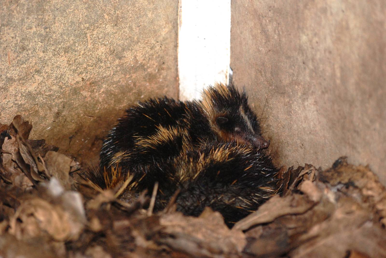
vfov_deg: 7.7
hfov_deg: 11.4
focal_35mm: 180
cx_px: 193
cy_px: 129
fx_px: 1932
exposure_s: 1/60
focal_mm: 120
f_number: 5
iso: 1000
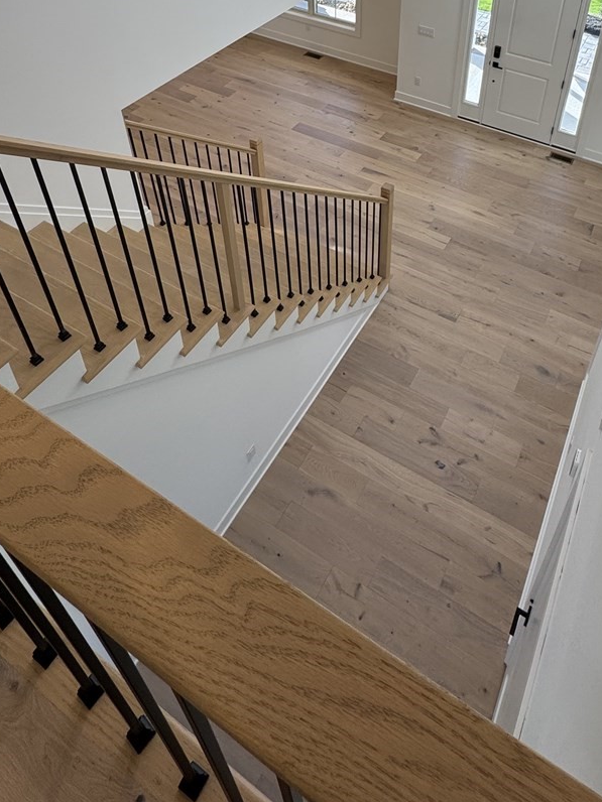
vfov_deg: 57.9
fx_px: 626
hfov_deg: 50.7
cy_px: 110
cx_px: 388
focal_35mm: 27
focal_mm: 2.22
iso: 40
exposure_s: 1/156
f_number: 2.2
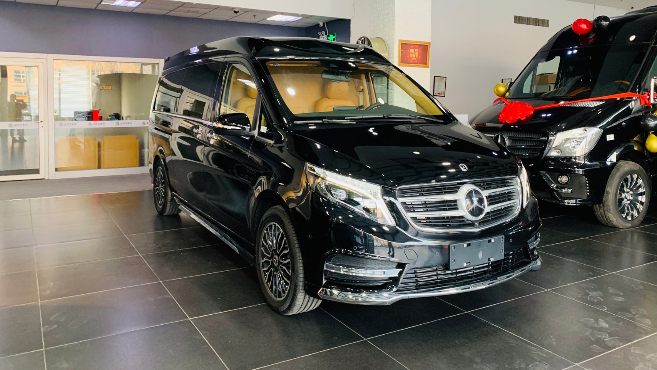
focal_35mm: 30
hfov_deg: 64.3
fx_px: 523
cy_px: 122
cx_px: 334
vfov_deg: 38.5
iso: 250
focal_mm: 4.25
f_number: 1.8
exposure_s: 1/57
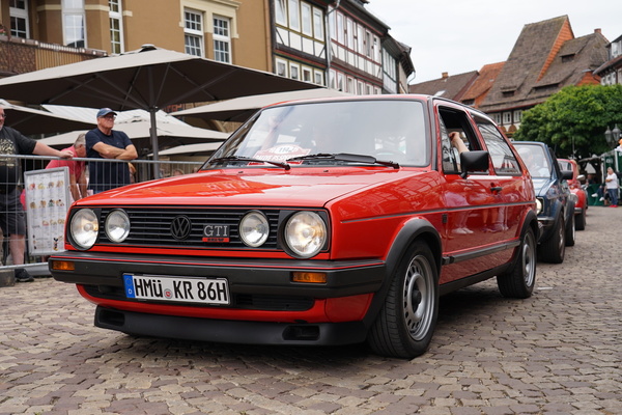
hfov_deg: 42.7
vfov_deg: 29.2
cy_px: 208
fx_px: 795
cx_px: 311
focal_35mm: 46
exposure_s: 1/200
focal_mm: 46
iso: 100
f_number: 5.6
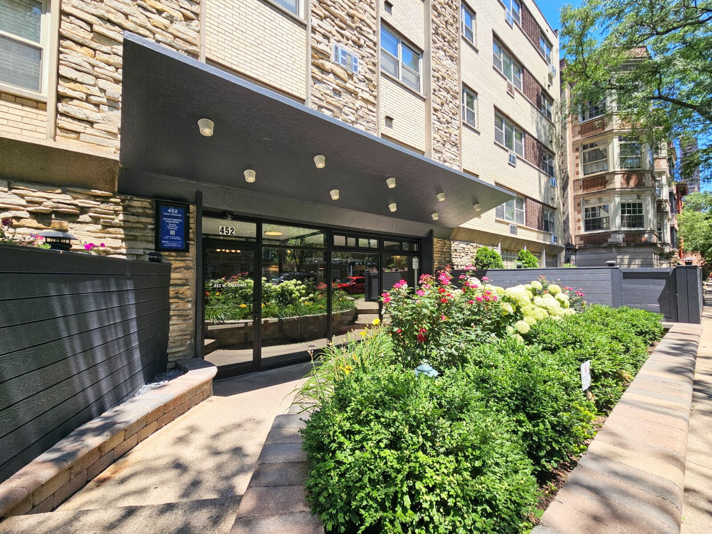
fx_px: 267
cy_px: 267
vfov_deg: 89.9
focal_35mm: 13
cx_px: 356
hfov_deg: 106.2
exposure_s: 1/1019
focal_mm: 2.2
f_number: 2.2
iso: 50
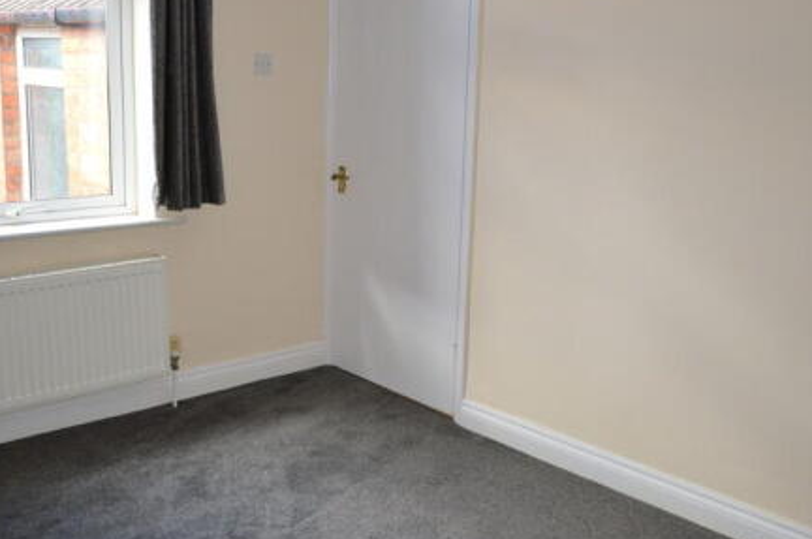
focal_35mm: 41
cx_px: 357
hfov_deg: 47.4
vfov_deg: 32.5
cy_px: 235
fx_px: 924
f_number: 5.6
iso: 720
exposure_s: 1/60
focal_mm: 18
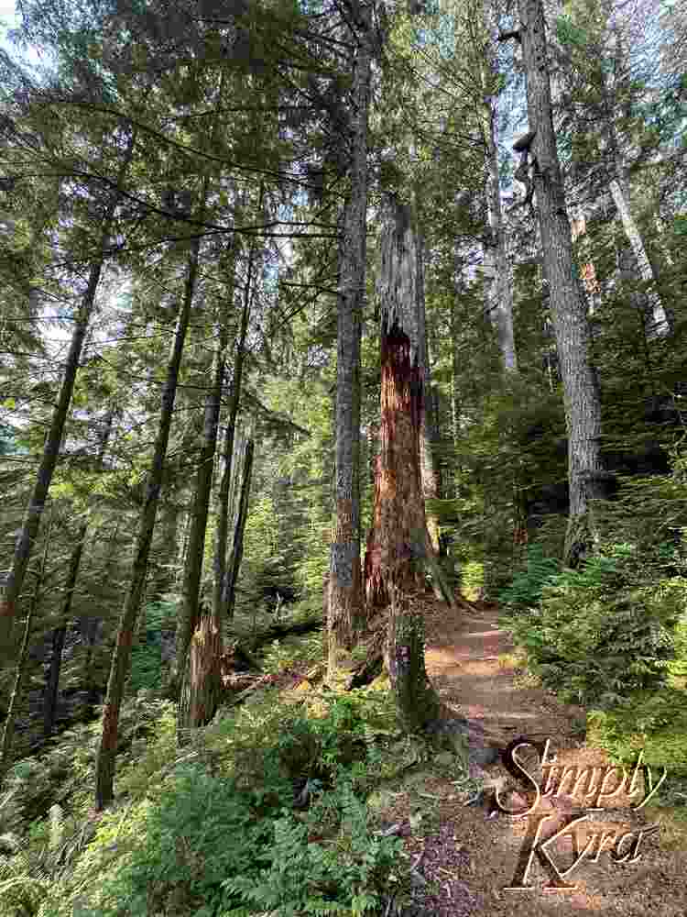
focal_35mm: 14
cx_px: 344
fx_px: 370
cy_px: 458
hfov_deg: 85.7
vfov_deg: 102.1
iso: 64
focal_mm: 2.22
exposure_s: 1/99
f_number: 2.2
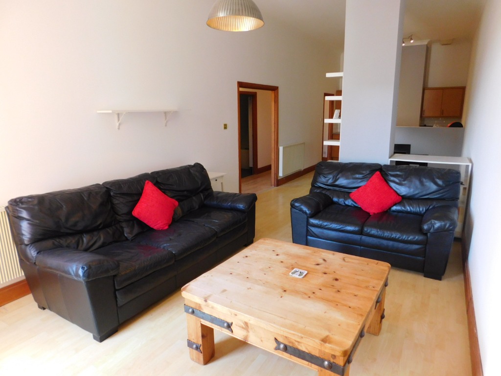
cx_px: 250
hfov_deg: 73.9
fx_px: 333
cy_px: 188
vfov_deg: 58.9
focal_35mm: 23
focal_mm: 4
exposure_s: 1/30
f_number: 3
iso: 200
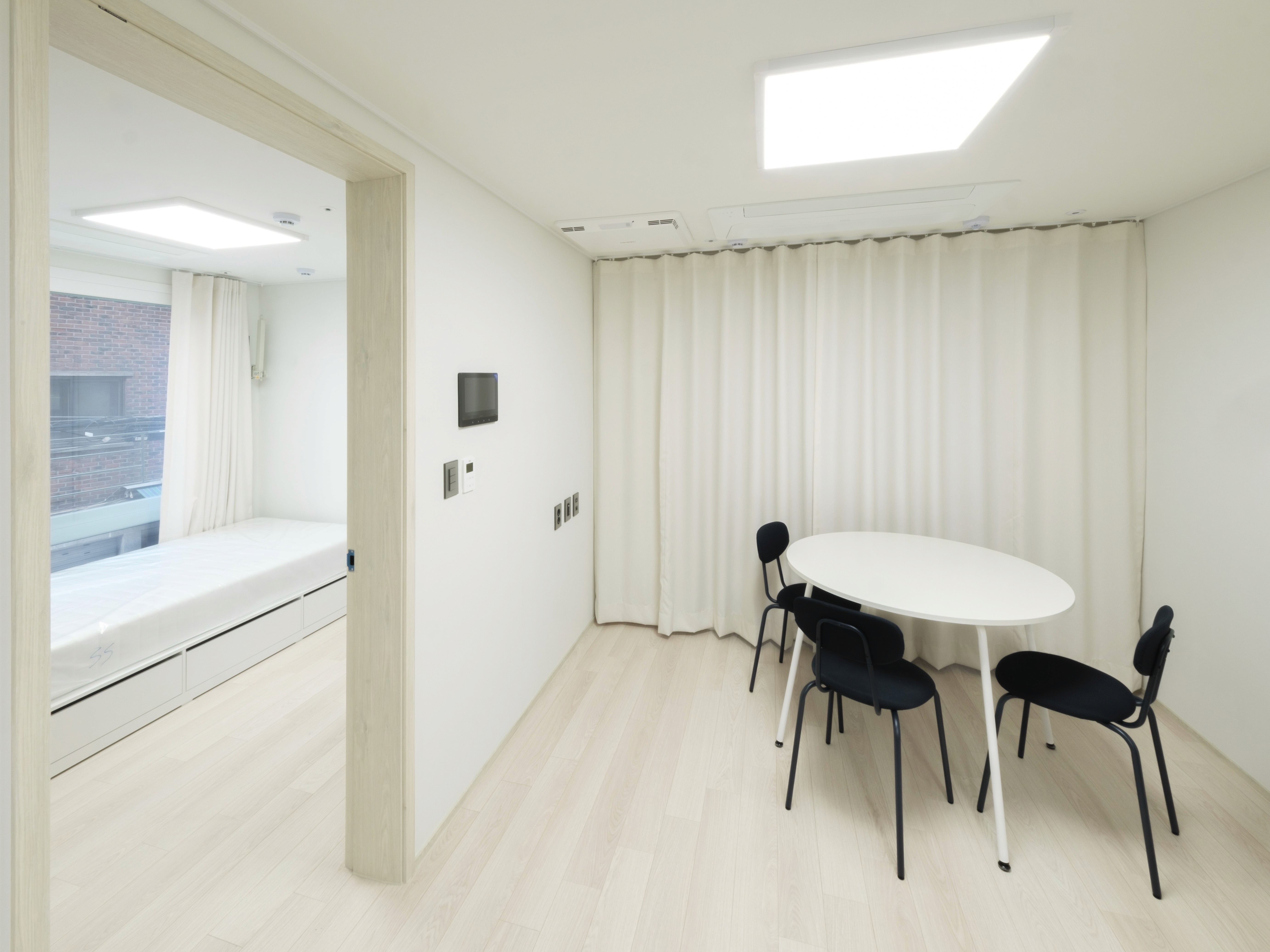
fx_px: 477
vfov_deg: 89.9
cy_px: 476
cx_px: 646
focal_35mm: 13
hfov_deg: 106.2
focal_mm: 8
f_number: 16
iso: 160
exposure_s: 1/1.25
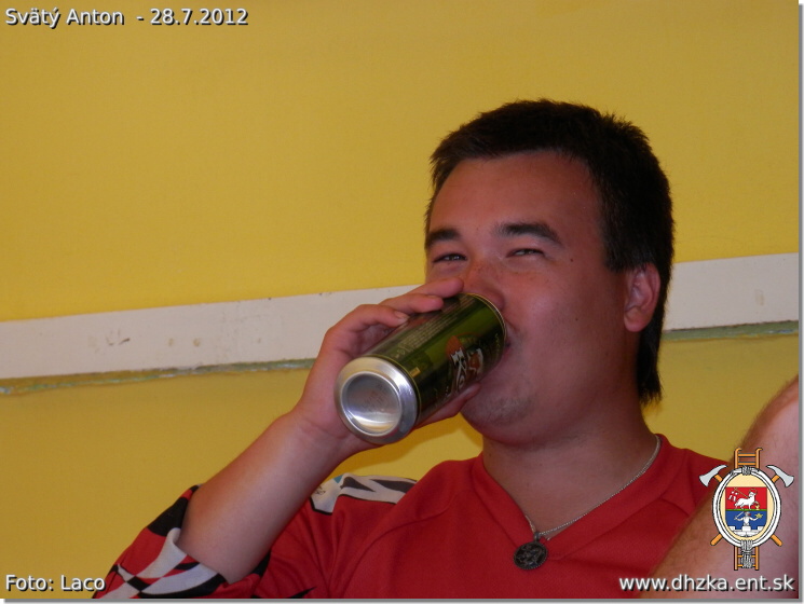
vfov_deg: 9.7
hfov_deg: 12.8
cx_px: 402
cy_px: 302
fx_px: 3580
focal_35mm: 154
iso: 160
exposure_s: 1/50
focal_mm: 27.5
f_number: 5.5
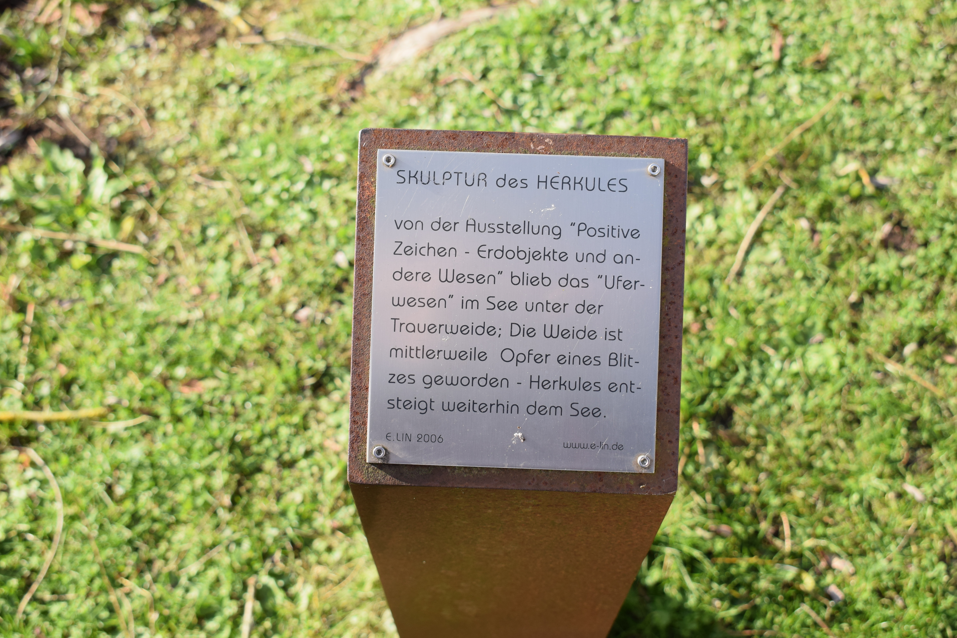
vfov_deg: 26.5
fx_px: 1356
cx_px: 478
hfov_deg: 38.9
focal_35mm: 51
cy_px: 319
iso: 360
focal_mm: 34
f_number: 8
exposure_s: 1/250
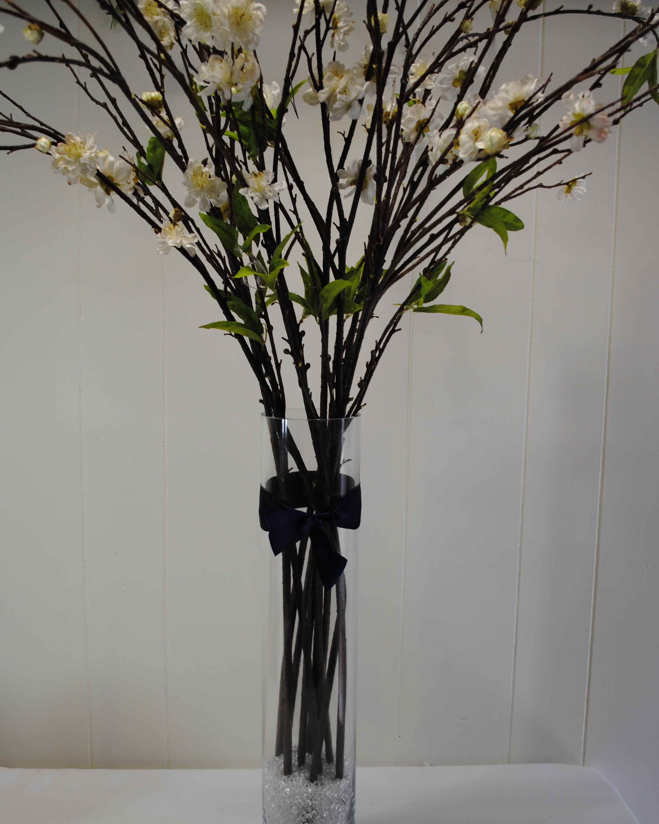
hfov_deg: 39.2
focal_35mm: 38
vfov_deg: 47.9
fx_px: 926
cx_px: 335
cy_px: 441
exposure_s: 1/40
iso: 200
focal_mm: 22
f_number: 3.8
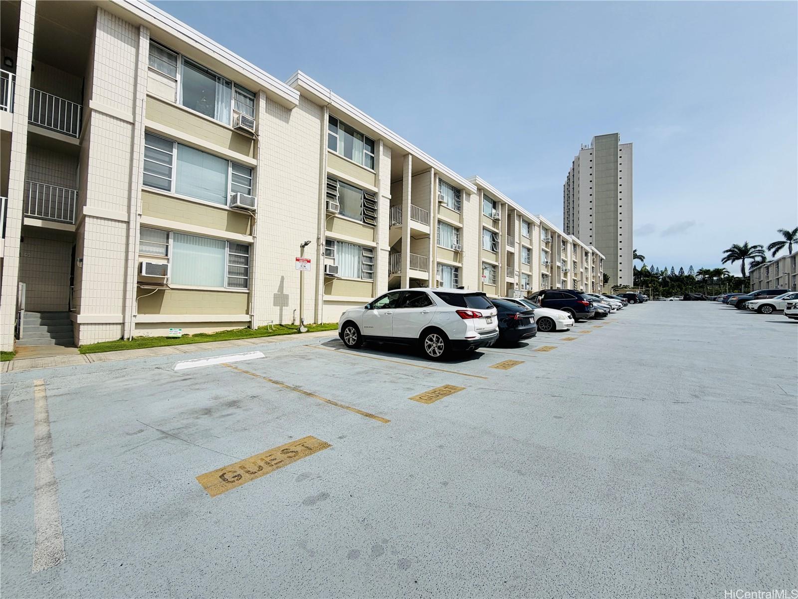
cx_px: 399
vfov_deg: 85.7
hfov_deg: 102.1
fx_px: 323
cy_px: 300
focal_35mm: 14
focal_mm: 2.22
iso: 20
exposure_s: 1/1572
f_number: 2.2
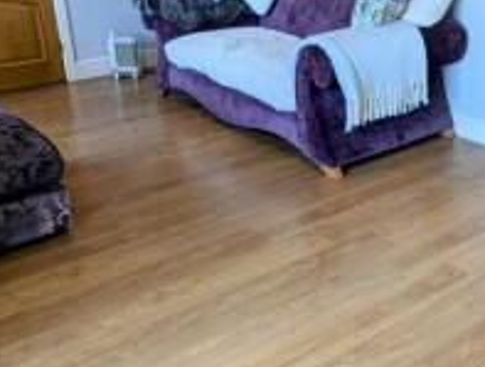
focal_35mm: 47
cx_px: 379
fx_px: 661
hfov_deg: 39.0
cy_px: 144
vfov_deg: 30.9
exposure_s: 1/25
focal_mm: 2.35
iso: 102
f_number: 2.2
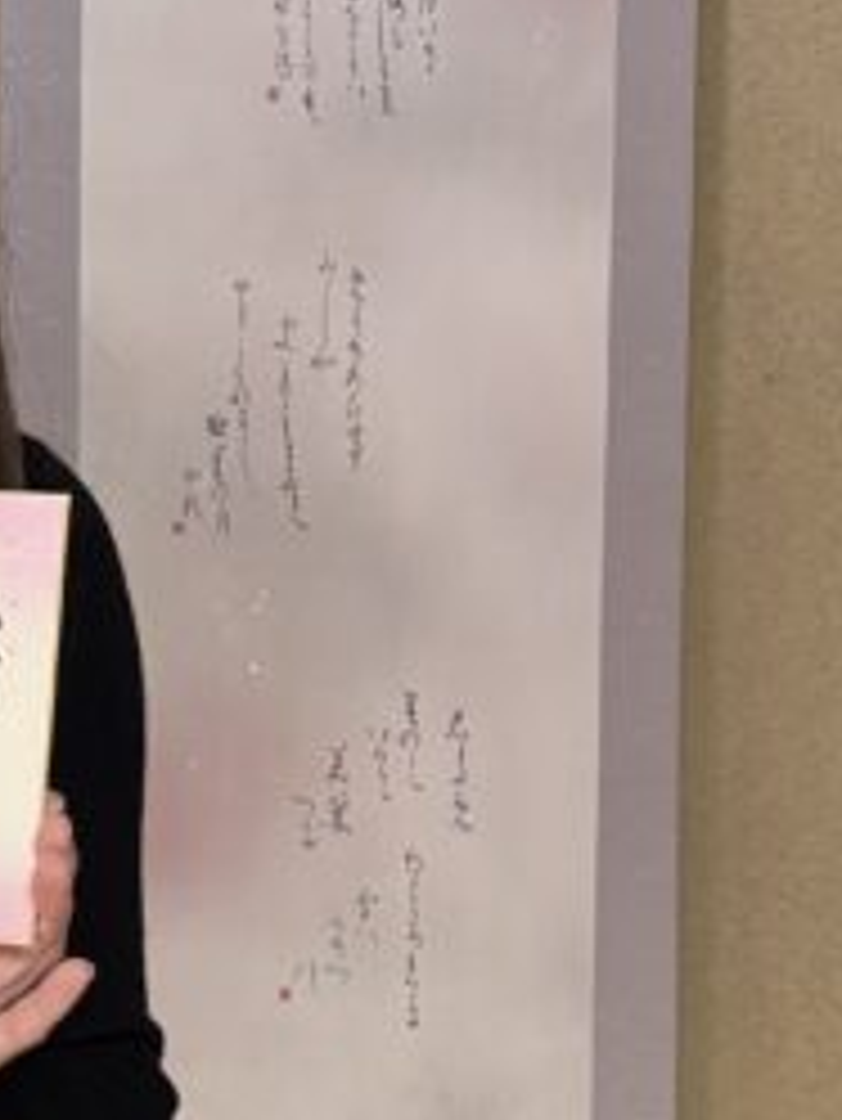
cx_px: -230
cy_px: 697
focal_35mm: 107
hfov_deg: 13.4
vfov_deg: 18.3
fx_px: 3467
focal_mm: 5.96
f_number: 1.6
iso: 250
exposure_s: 1/50
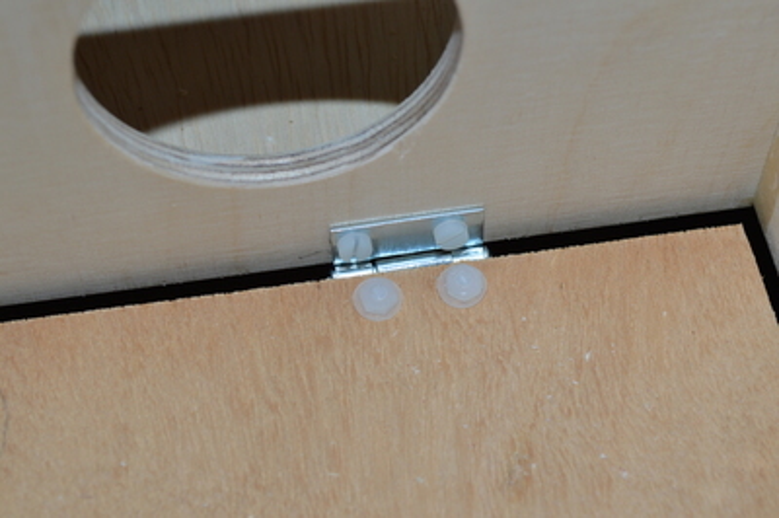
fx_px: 1459
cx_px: 390
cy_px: 259
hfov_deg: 29.9
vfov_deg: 20.1
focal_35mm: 68
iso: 100
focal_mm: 45
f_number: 8
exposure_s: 1/60
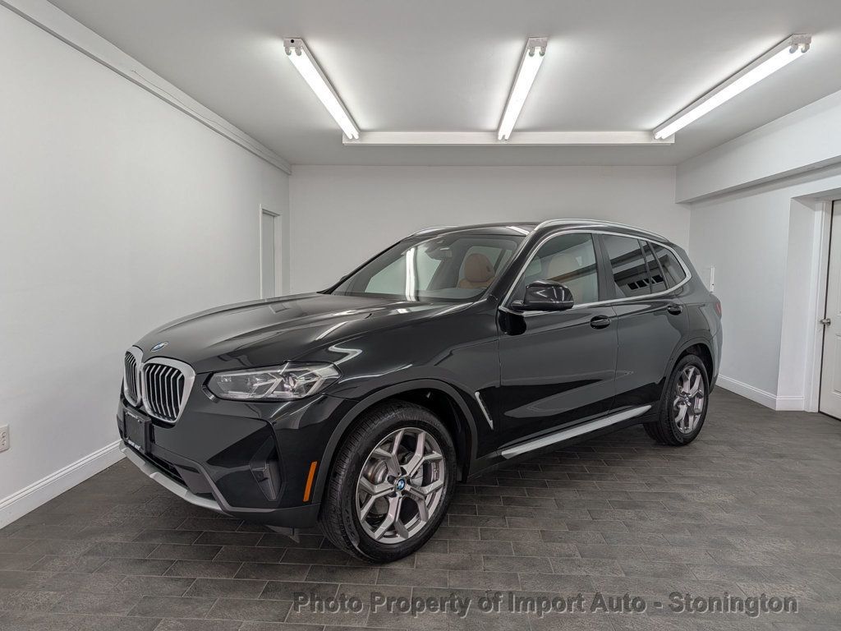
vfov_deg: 56.8
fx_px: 583
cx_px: 420
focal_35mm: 24
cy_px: 316
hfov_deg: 71.6
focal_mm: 6.9
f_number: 1.68
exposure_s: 1/60
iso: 19
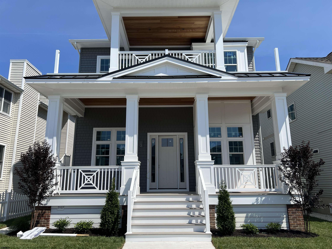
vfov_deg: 53.1
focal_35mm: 26
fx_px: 249
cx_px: 166
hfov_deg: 67.3
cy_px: 124
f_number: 1.5
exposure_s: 1/5587
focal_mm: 5.7
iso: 50
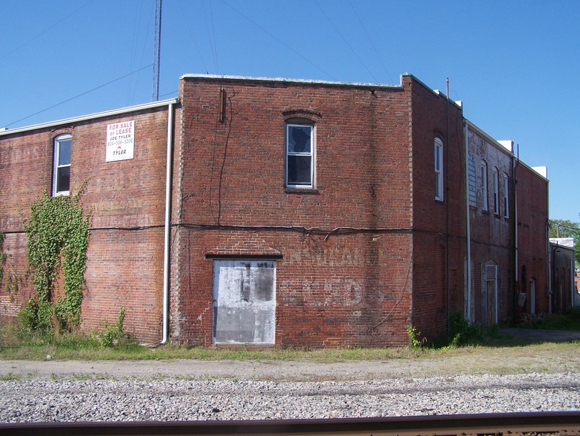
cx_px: 290
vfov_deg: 37.7
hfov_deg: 49.0
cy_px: 218
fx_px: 637
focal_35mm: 38
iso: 80
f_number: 4
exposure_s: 1/1000
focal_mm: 6.3
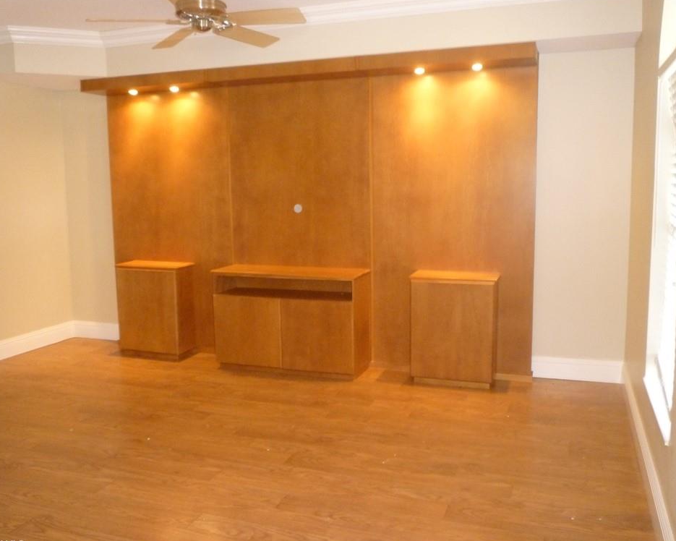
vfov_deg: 47.1
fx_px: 620
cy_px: 273
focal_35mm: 31
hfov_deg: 57.2
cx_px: 341
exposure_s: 1/8
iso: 500
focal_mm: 5.2
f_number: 3.3
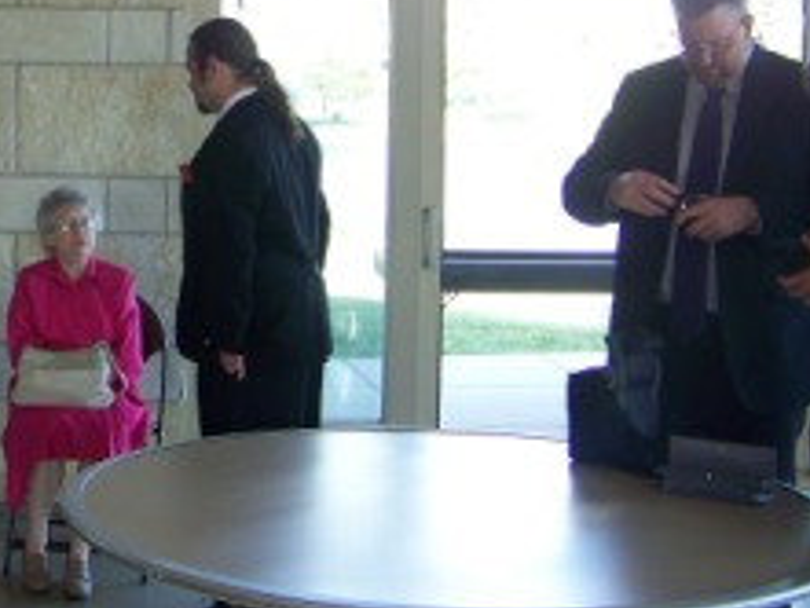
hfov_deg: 25.3
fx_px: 1709
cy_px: 117
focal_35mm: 73
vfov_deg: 20.0
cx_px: -4
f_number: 2.8
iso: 64
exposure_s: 1/40
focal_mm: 5.85
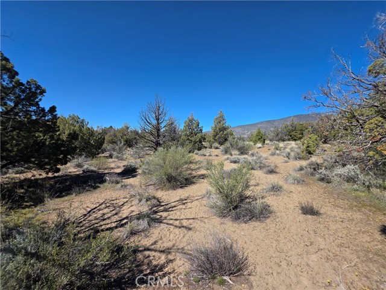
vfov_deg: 89.9
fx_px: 145
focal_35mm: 13
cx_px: 193
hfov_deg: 106.2
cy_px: 145
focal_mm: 2.2
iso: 40
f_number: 1.9
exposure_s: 1/2043
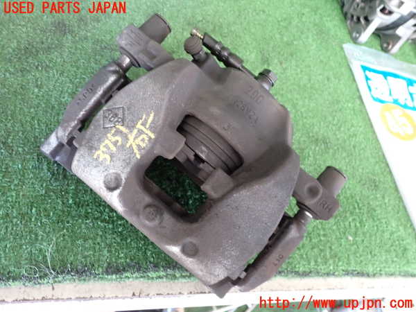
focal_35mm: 30
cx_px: 208
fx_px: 361
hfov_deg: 60.0
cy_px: 156
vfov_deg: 46.8
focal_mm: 5.4
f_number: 2.3
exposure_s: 1/30
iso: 800
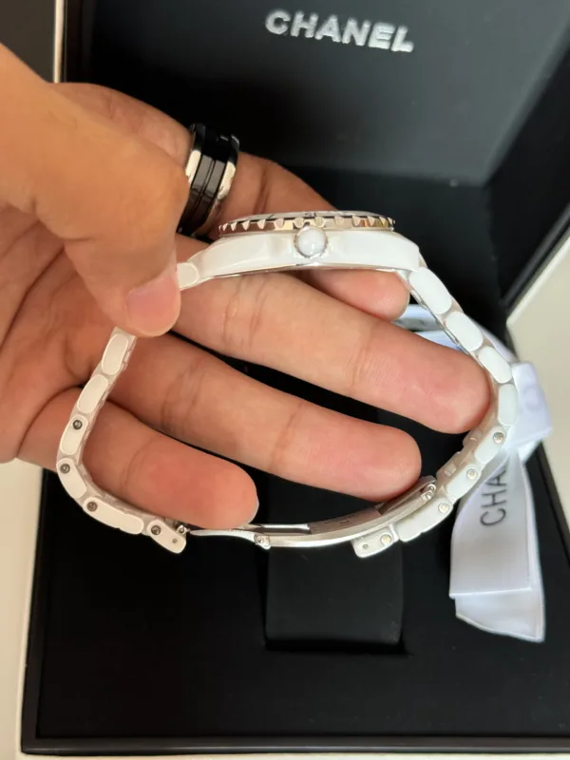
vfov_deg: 39.7
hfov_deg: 30.3
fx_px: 1054
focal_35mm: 48
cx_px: 285
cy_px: 380
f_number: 1.78
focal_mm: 6.76
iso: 200
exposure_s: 1/60
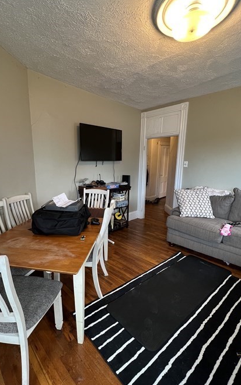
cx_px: 105
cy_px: 200
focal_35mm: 16
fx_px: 168
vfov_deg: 97.8
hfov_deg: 70.9
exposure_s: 1/60
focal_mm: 1.57
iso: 250
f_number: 1.8
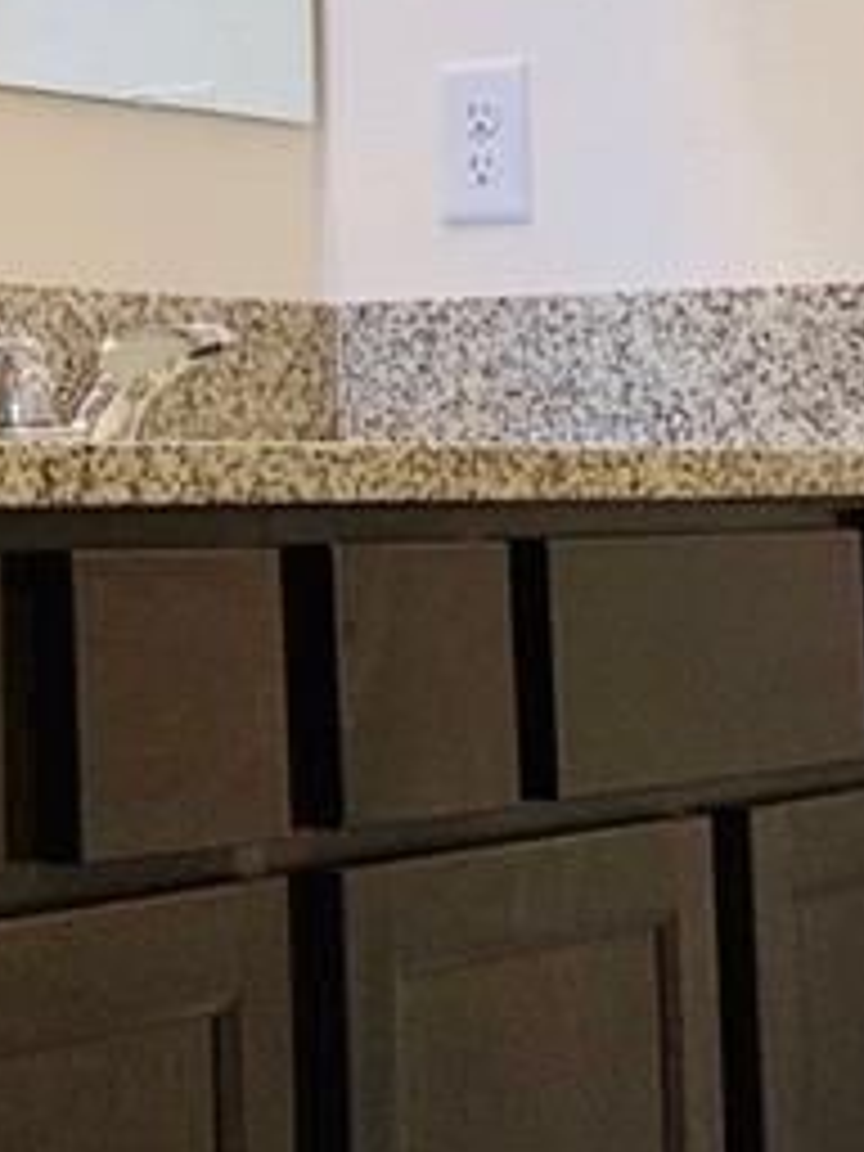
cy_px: -27
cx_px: 9
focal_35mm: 122
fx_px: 4060
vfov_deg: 15.8
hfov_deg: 12.0
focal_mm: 4.25
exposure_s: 1/60
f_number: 1.8
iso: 64
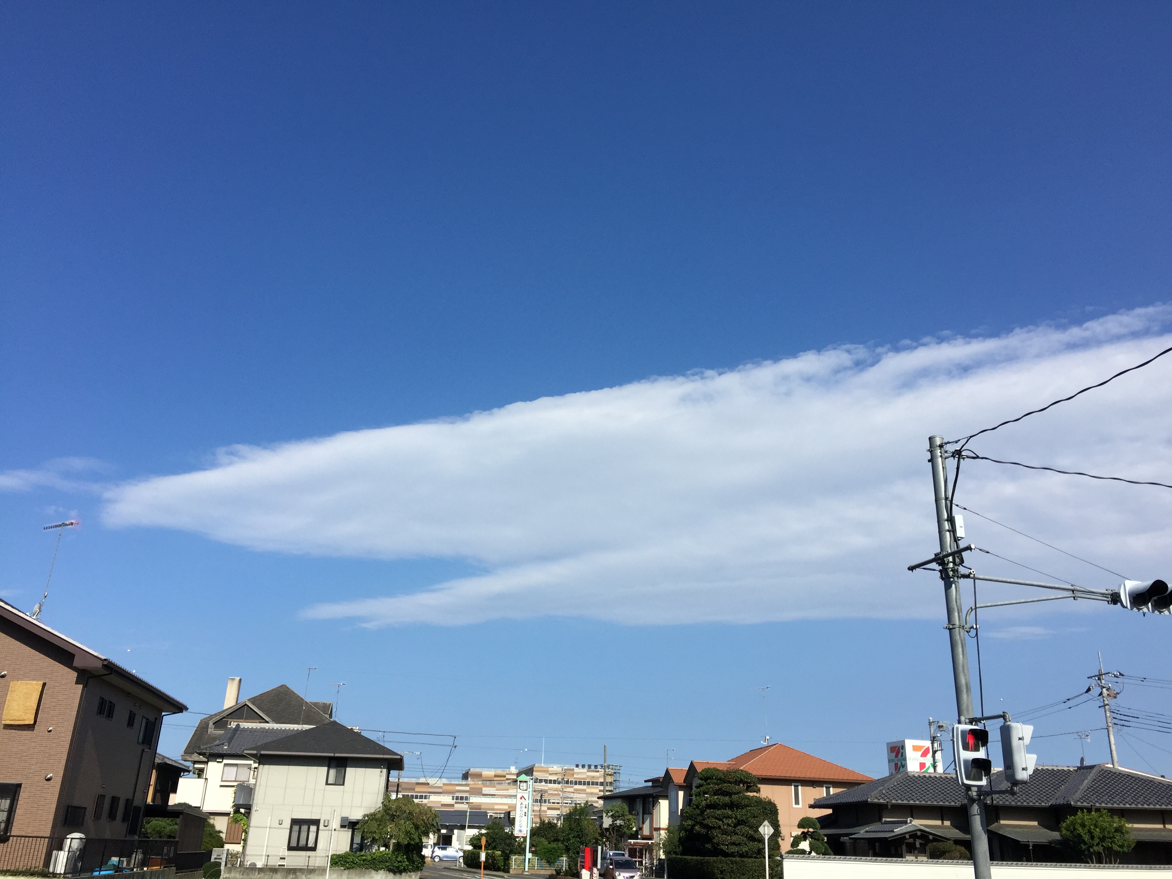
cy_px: 440
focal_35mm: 29
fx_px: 982
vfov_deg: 48.2
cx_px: 586
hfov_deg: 61.7
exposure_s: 1/2825
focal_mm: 4.15
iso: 32
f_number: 2.2
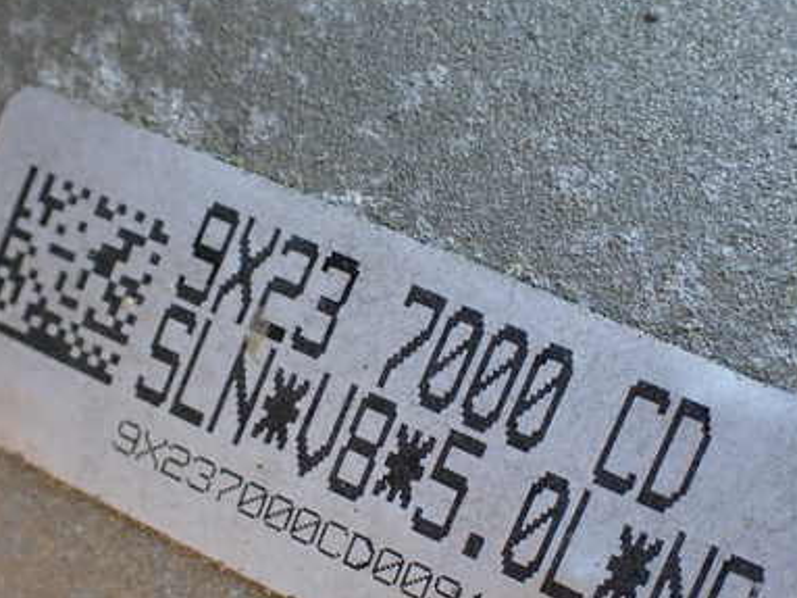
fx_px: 1082
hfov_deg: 40.4
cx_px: 345
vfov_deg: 30.7
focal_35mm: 47
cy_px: 390
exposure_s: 1/200
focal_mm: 5.4
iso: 100
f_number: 2.3
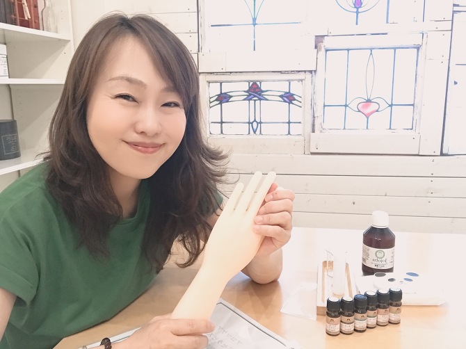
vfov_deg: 44.1
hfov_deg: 56.8
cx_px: 233
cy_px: 174
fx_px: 431
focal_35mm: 32
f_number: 2.2
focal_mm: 2.87
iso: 160
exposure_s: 1/33
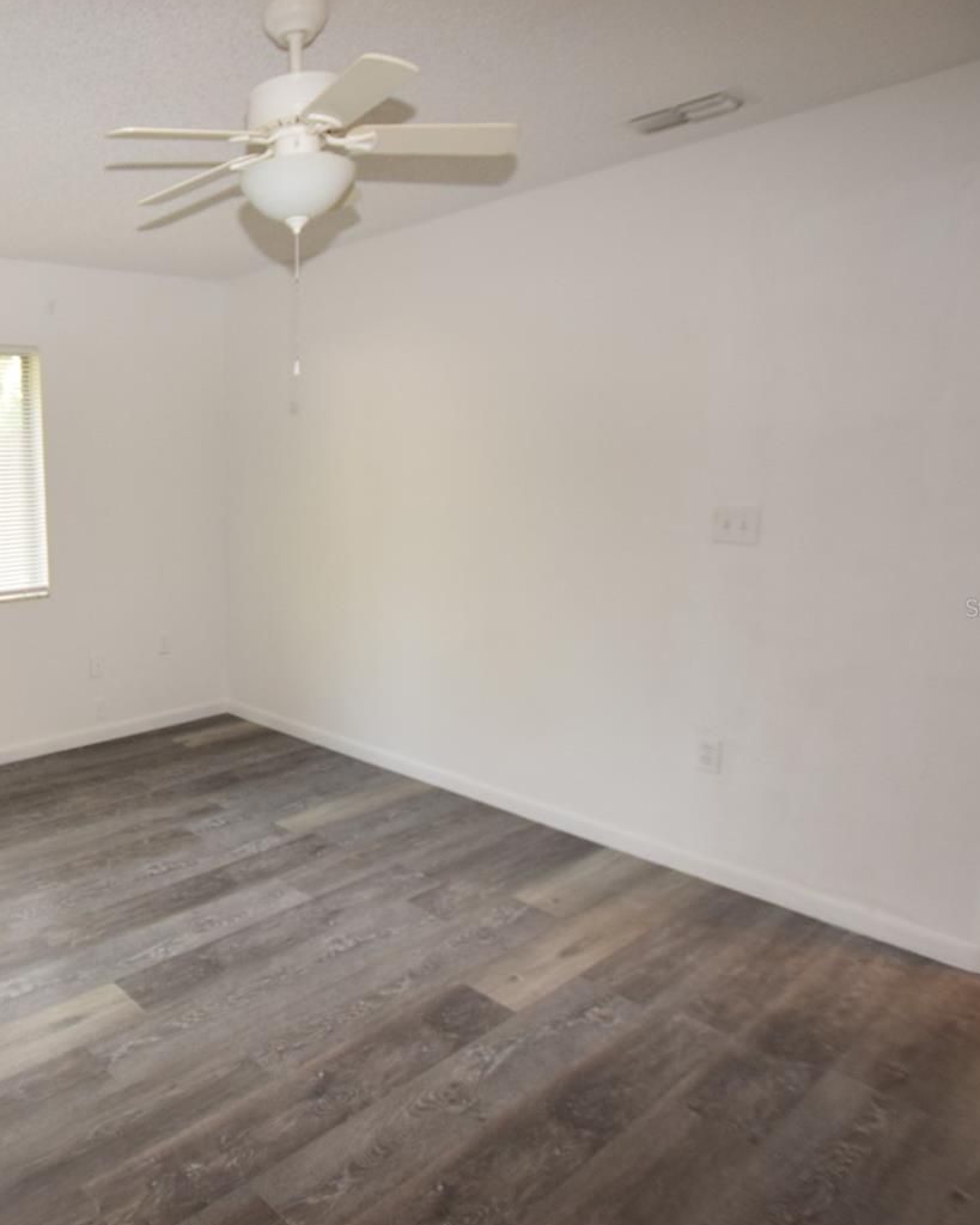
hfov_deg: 55.5
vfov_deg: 75.0
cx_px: 115
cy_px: 608
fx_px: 798
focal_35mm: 22
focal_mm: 10
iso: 800
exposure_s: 1/80
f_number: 4.5
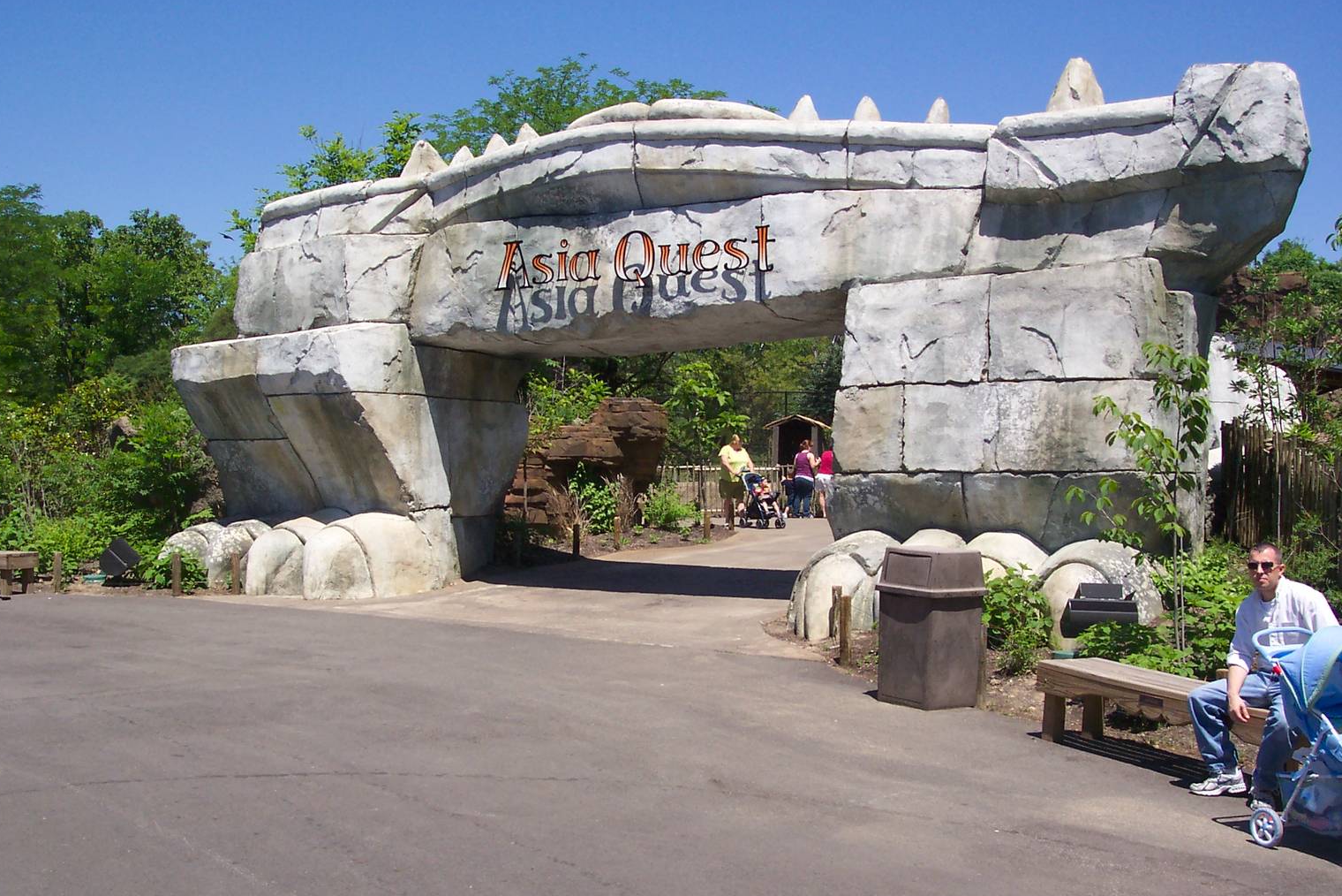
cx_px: 665
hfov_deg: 48.4
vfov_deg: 33.4
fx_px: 1491
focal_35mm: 40
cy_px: 463
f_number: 4.8
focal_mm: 8
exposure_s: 1/700
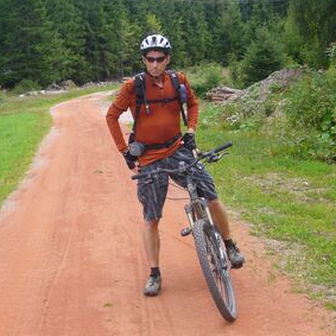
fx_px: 824
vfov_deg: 23.1
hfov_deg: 23.0
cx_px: 127
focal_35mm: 75
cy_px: 163
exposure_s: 1/160
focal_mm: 9.9
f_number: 3.6
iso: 80
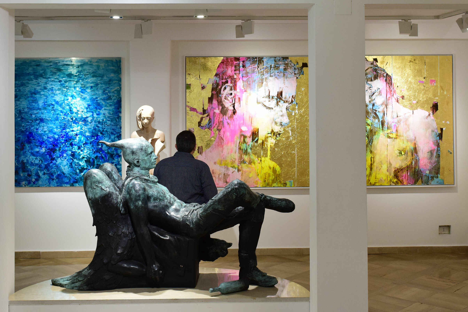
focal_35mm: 52
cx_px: 234
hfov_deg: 37.9
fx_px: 682
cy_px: 156
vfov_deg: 25.8
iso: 1400
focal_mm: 35
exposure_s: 1/60
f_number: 8
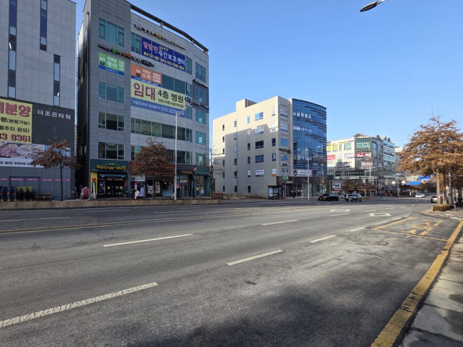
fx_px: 201
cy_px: 181
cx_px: 203
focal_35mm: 15
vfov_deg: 81.7
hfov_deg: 97.6
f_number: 1.9
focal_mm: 2.2
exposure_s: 1/944
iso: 40
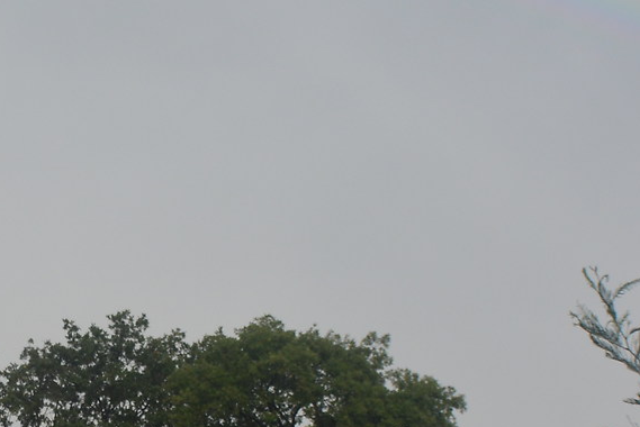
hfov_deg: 11.5
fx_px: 3148
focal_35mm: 177
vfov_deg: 7.8
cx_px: -12
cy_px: 288
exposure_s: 1/250
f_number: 8
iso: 200
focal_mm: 28
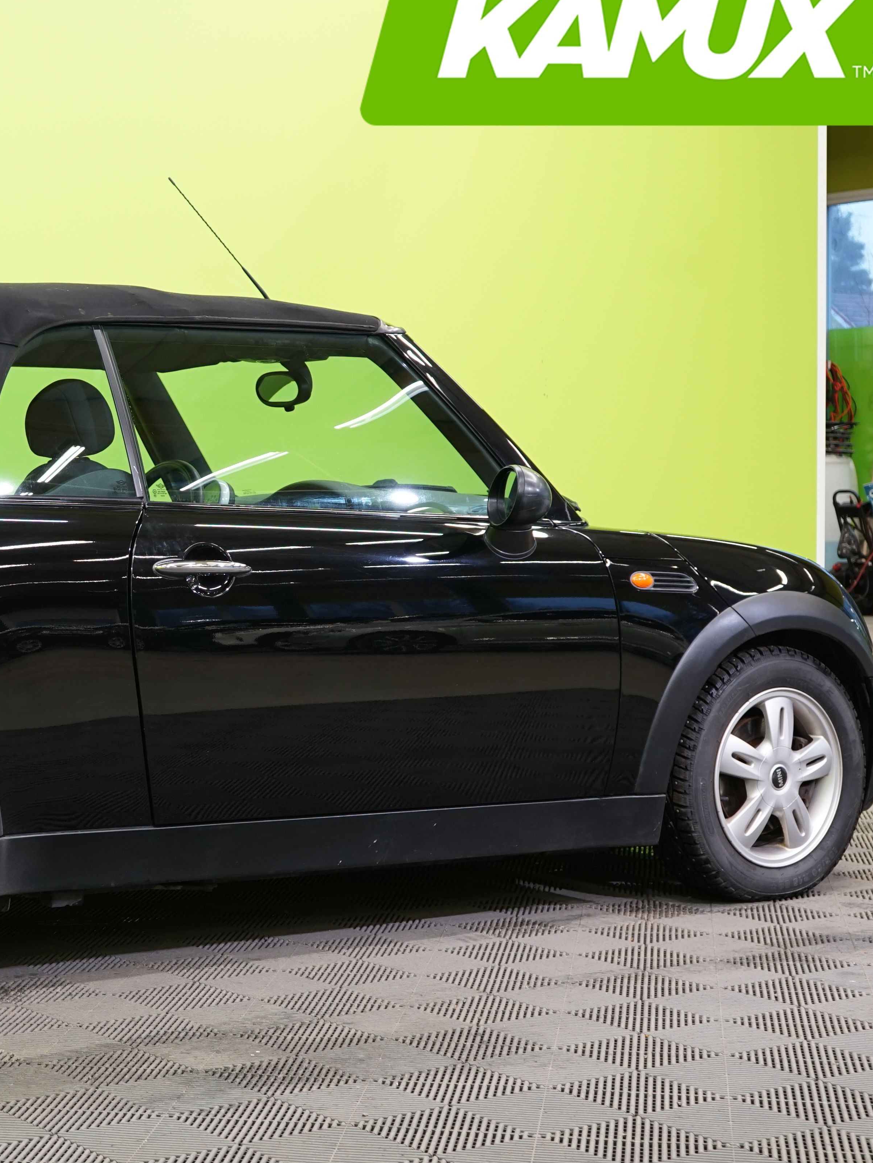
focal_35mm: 70
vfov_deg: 27.8
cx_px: 87
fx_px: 2354
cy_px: 593
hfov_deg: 20.6
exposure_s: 1/20
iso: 500
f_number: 5
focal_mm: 39
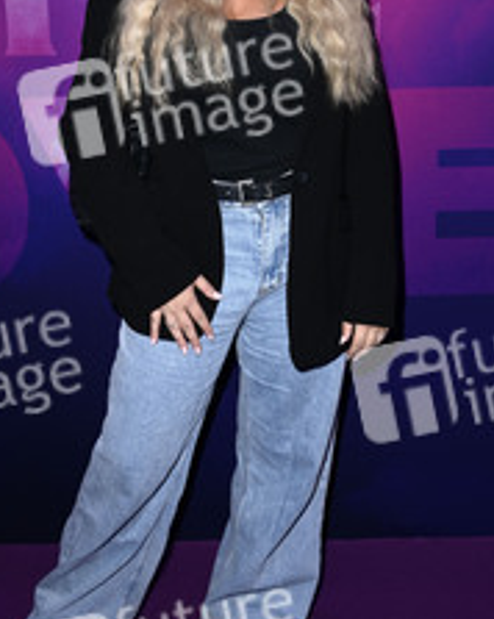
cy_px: 239
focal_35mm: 59
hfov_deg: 25.8
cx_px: 241
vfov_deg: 31.9
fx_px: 1080
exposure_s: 1/250
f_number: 5.6
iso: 500
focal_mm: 35
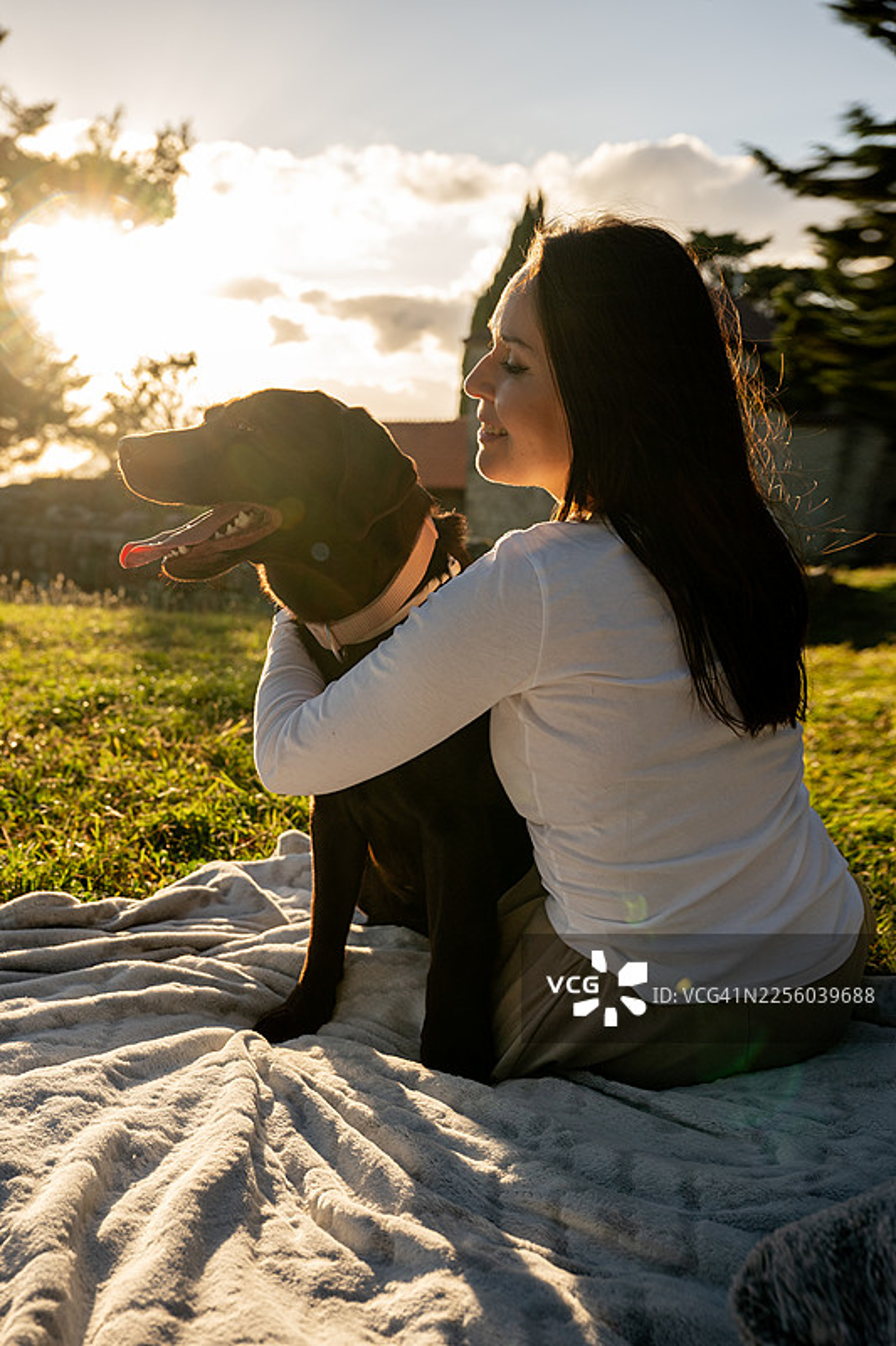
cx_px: 448
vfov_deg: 53.1
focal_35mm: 36
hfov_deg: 36.9
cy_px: 673
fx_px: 1344
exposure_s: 1/1250
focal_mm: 36
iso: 250
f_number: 5
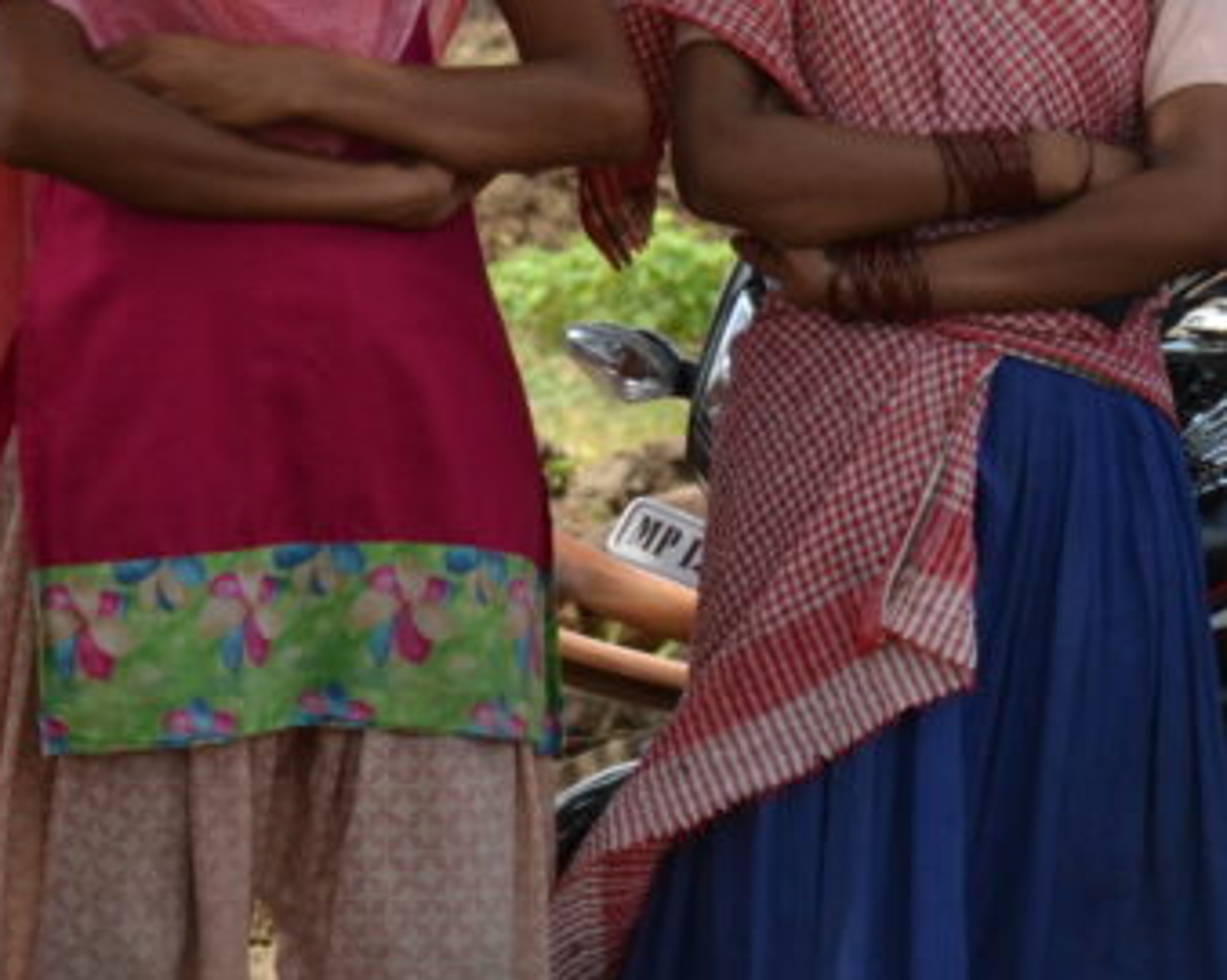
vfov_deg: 5.3
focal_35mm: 292
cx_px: 839
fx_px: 10598
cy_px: -9
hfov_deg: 6.6
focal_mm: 70
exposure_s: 1/200
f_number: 7.1
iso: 100
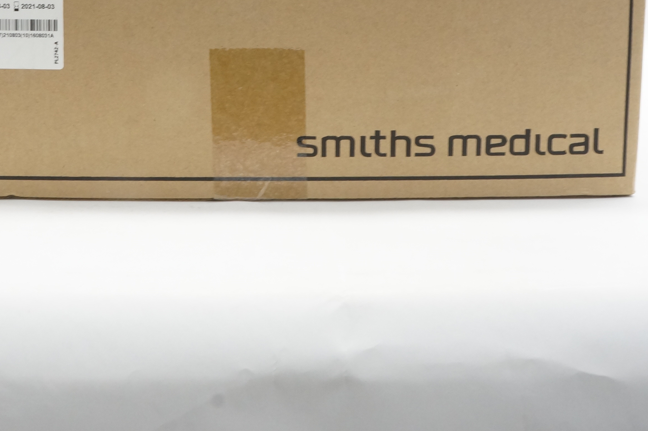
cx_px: 211
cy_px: -1
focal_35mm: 57
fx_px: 1025
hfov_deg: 34.7
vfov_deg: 22.8
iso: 800
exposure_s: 1/10
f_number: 16
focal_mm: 18
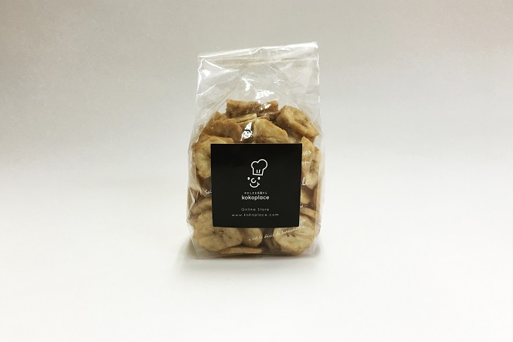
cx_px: 253
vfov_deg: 42.3
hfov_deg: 60.3
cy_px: 171
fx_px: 442
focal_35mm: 31
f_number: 2.2
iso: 40
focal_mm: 4.15
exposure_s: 1/30
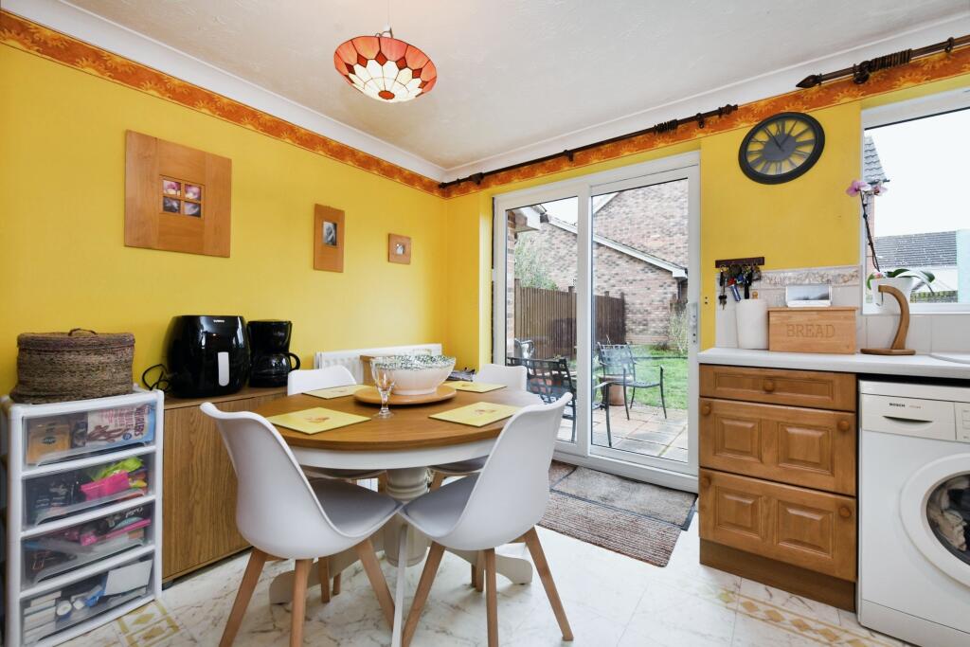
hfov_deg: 100.4
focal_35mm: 15
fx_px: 404
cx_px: 485
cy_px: 324
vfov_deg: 77.3
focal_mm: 15
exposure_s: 1/60
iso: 800
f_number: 8
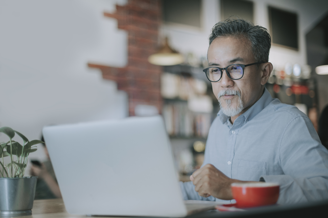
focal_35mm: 50
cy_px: 109
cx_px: 164
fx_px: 455
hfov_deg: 39.6
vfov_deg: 27.0
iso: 800
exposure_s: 1/250
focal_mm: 50
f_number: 1.4
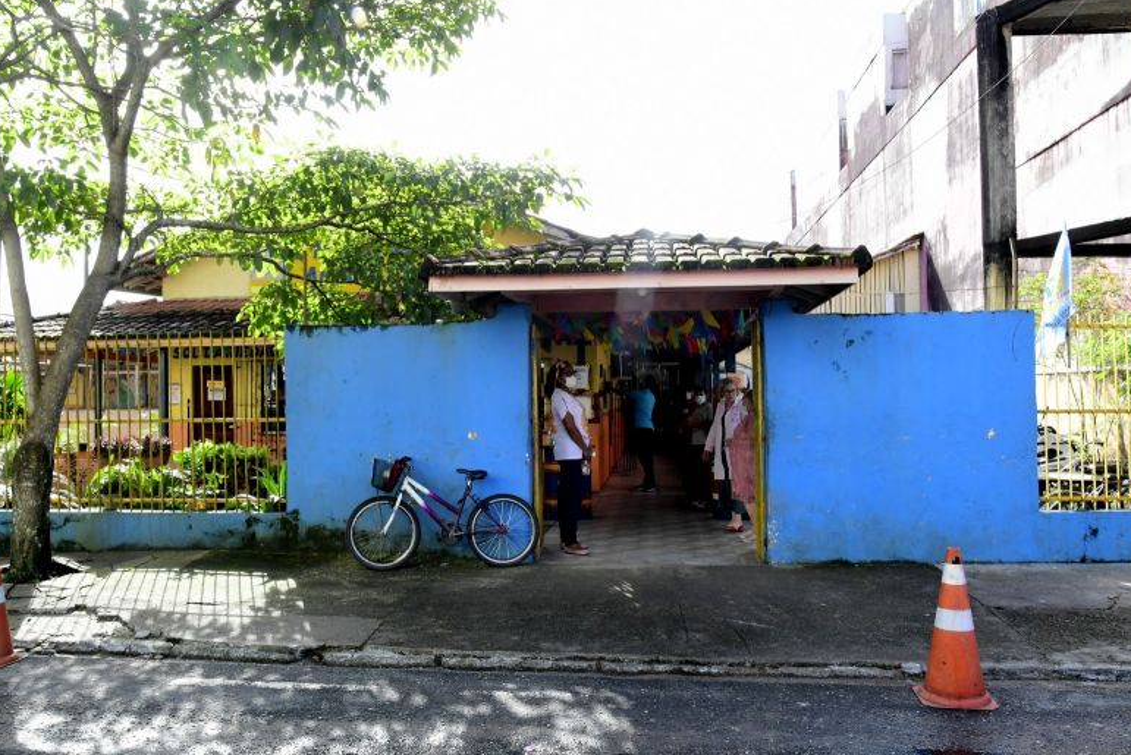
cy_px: 374
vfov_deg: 46.5
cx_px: 557
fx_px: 880
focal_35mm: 28
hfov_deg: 65.4
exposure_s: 1/200
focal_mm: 18
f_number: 13
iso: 1600
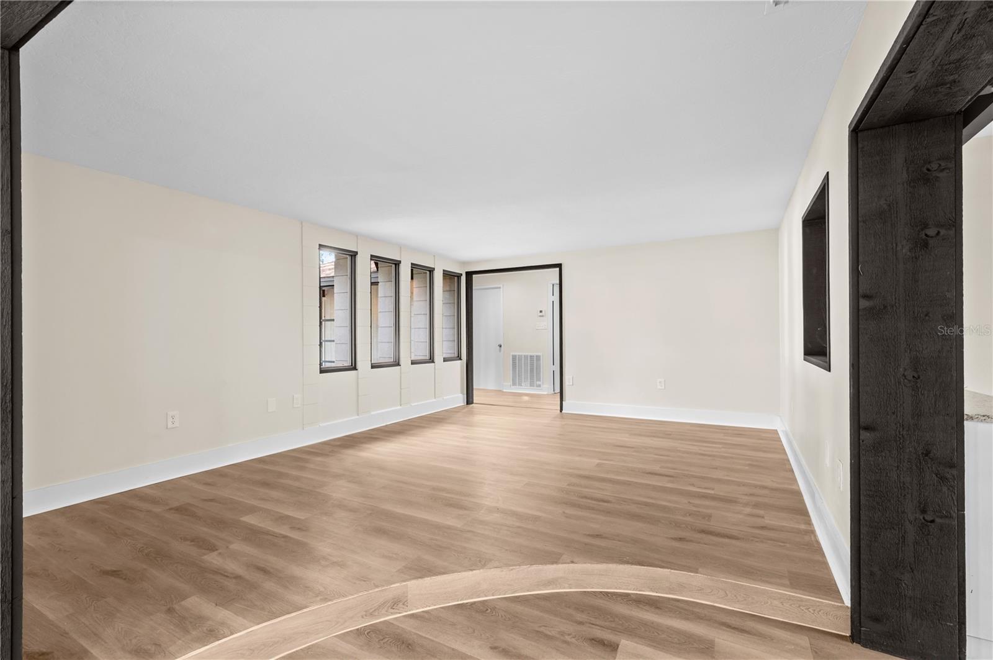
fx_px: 441
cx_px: 496
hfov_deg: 96.8
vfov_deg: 73.6
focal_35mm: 16
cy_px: 330
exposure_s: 1.6
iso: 320
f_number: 10
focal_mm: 16
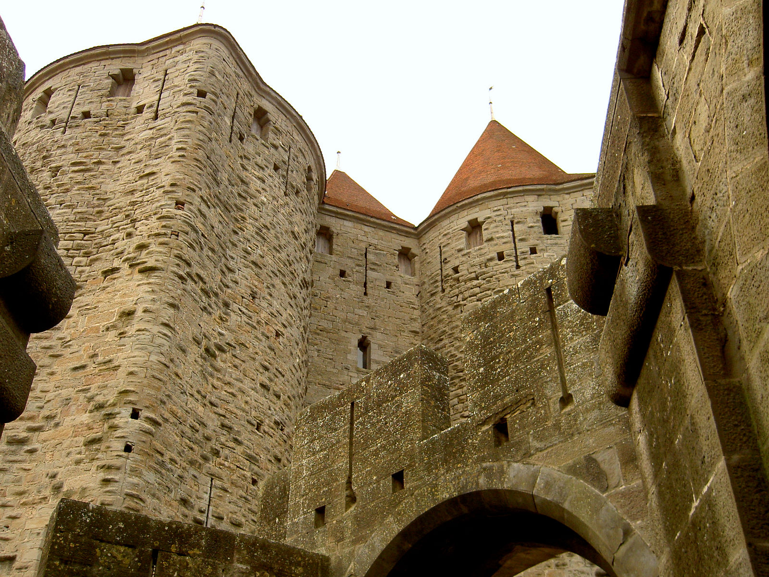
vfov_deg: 37.7
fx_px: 844
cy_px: 288
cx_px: 384
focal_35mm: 38
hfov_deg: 49.0
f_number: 3
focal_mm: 6.3
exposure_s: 1/250
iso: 50
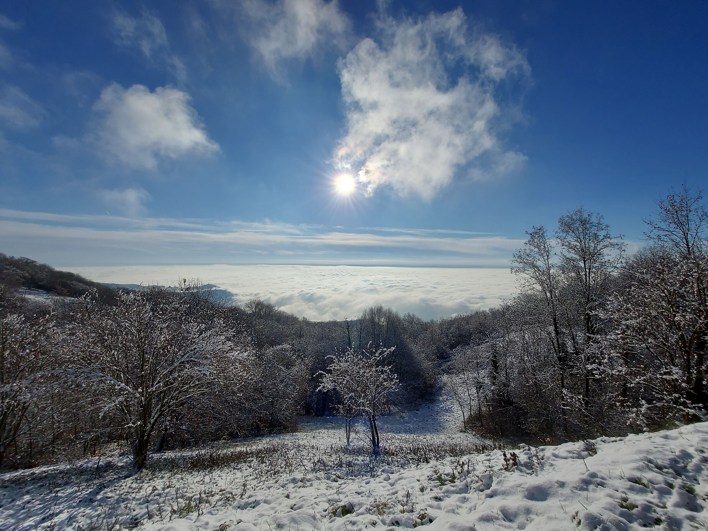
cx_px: 354
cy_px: 266
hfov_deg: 106.2
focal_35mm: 13
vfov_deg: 89.9
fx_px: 266
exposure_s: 1/8125
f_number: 2.2
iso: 64
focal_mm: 1.74
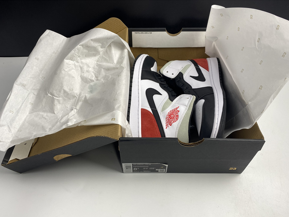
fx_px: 225
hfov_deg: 65.3
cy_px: 112
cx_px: 143
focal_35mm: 27
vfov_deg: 51.3
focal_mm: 4.25
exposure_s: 1/100
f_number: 1.8
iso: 32
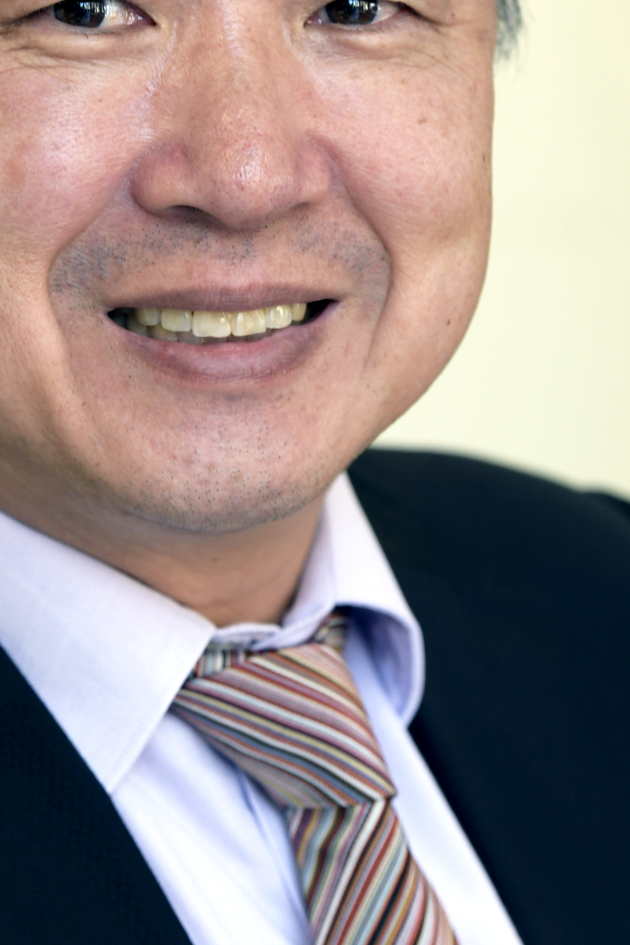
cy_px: 386
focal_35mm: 292
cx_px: 160
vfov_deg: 7.1
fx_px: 7664
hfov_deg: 4.7
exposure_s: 1/80
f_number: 4.5
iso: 640
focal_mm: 135
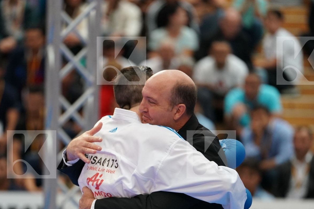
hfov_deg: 6.8
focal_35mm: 304
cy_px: 154
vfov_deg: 4.5
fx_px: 2651
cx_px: 121
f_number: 2.8
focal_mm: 200
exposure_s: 1/1000
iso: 2500
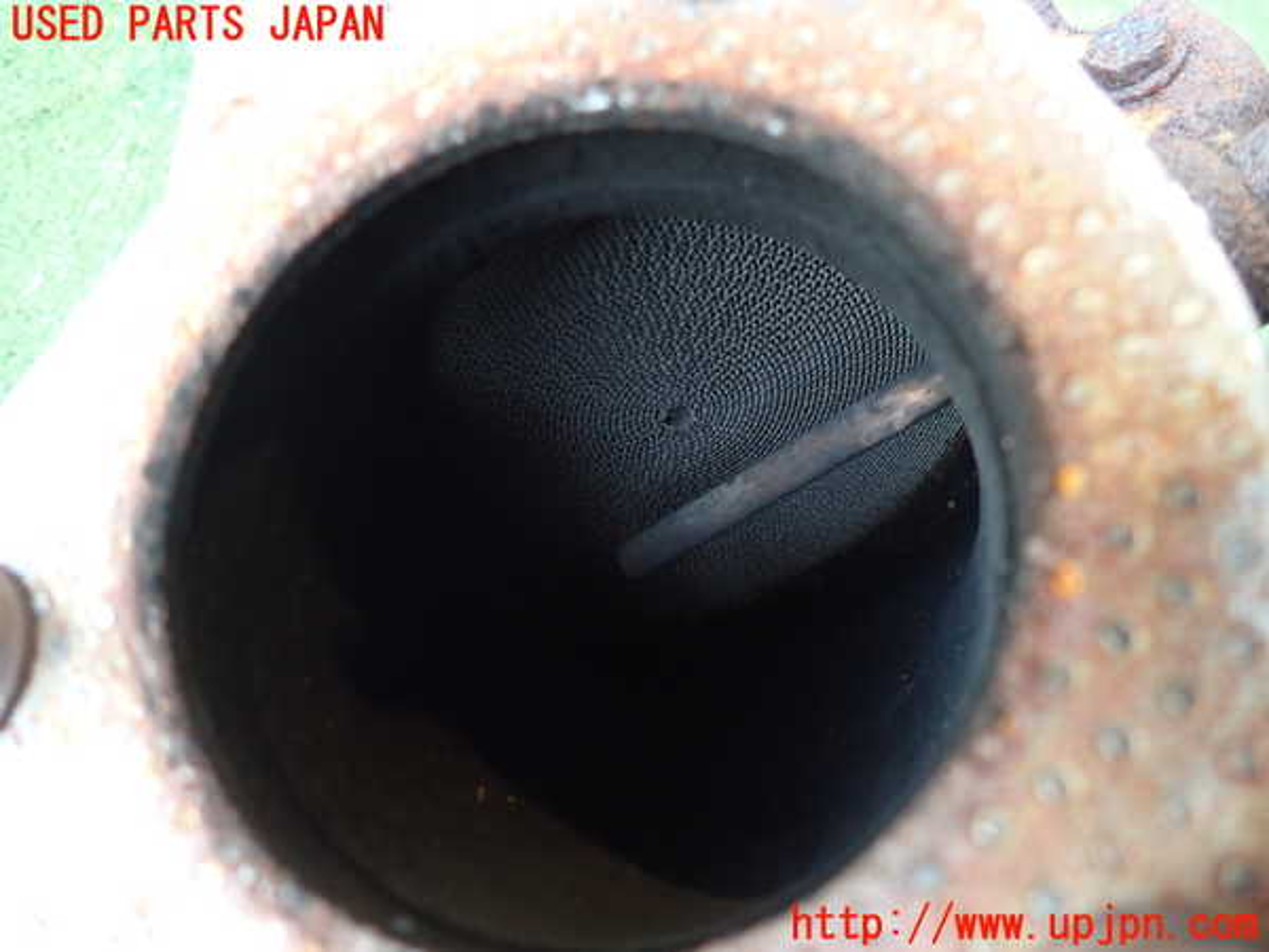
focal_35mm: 25
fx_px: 916
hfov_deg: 69.4
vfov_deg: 54.9
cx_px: 634
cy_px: 476
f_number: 2
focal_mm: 4.5
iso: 500
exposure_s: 1/30
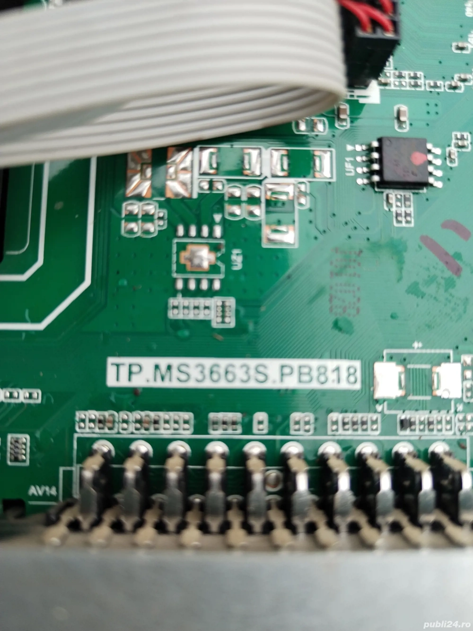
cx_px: 236
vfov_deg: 67.3
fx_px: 474
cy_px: 316
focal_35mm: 26
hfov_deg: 53.0
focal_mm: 4.75
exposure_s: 1/109
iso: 100
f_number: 1.8
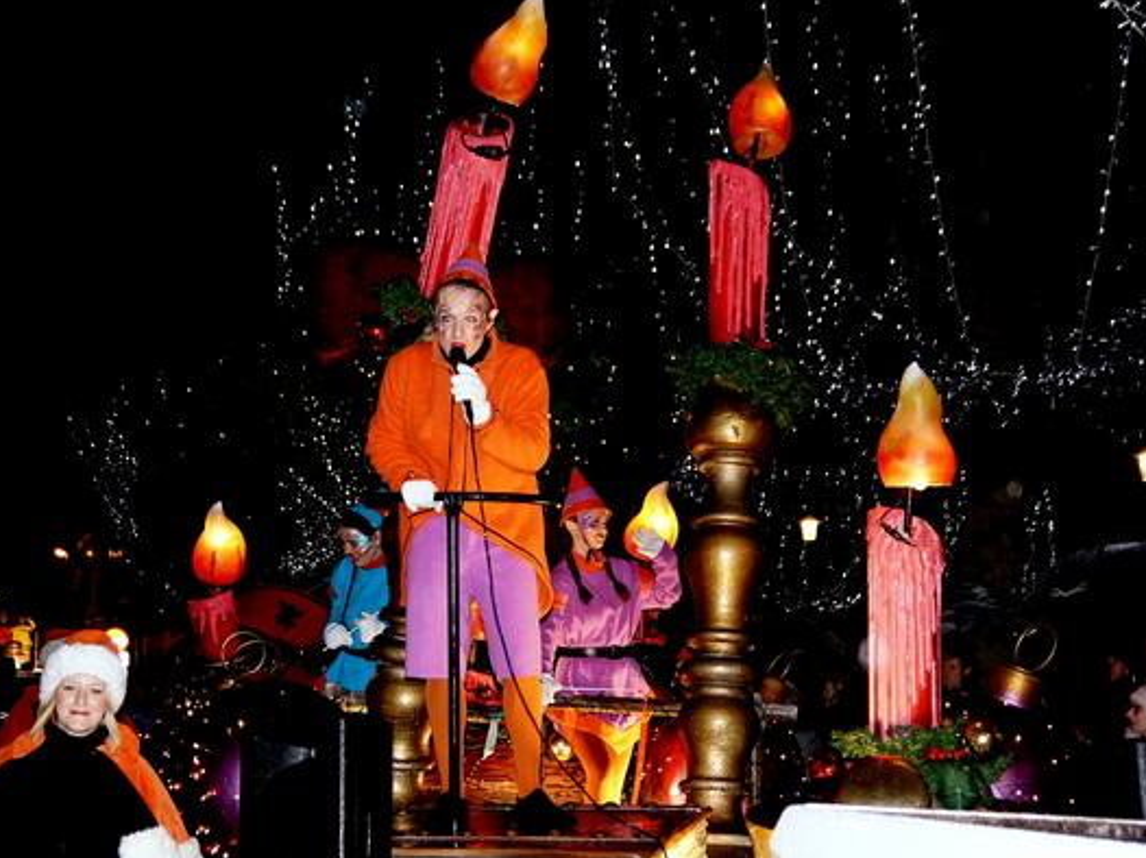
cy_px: 428
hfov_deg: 33.4
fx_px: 1904
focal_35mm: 58
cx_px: 649
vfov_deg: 25.4
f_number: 4.5
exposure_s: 1/160
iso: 1600
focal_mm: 35
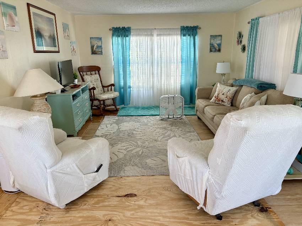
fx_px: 227
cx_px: 151
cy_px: 113
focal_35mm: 26
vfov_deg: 53.0
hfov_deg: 67.3
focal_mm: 5.96
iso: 100
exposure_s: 1/120
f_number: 1.6
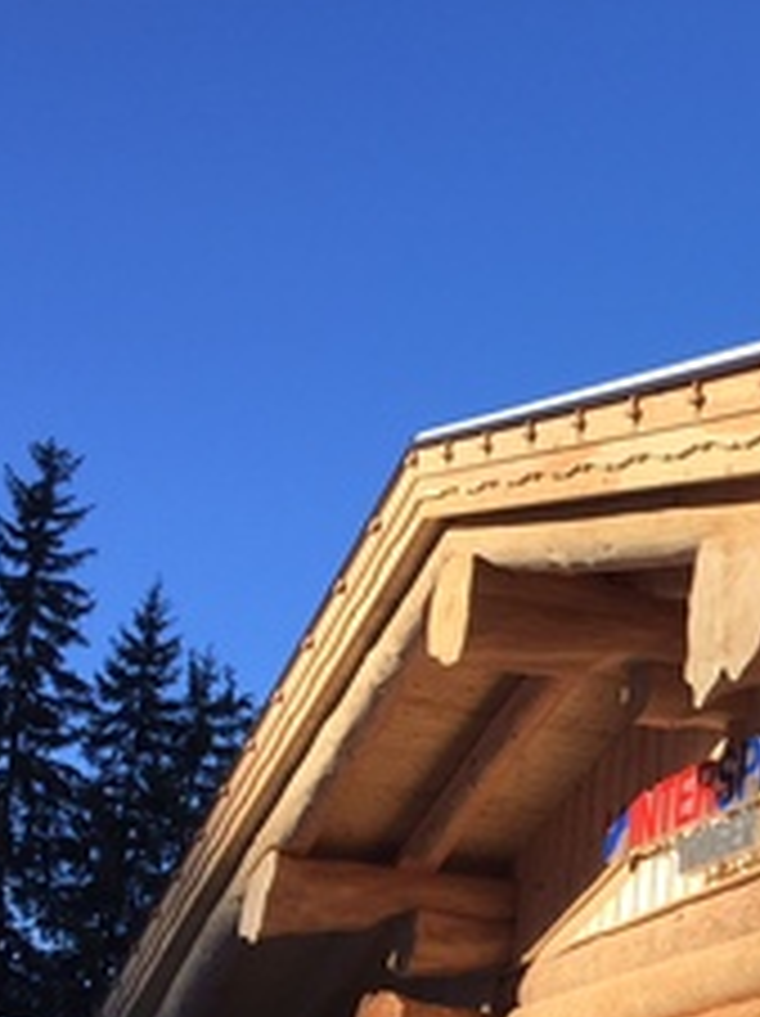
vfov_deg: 26.6
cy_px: 810
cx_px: 1133
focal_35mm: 72
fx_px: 2112
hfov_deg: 18.2
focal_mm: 4.15
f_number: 2.2
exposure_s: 1/1236
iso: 32
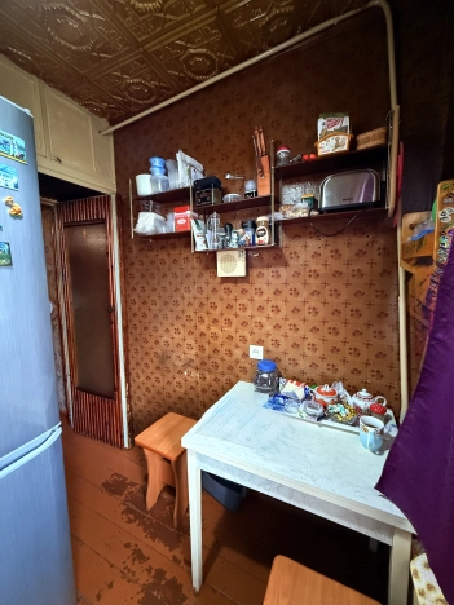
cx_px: 227
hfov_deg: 85.7
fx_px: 245
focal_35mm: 14
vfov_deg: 102.1
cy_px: 302
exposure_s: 1/60
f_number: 2.2
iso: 1000
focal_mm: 2.22
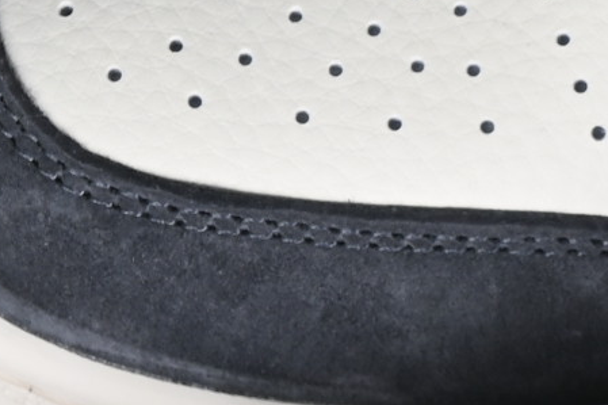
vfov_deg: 3.0
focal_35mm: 465
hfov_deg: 4.4
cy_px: 385
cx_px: 1323
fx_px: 7850
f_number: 7.1
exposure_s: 1/60
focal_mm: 50
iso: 160
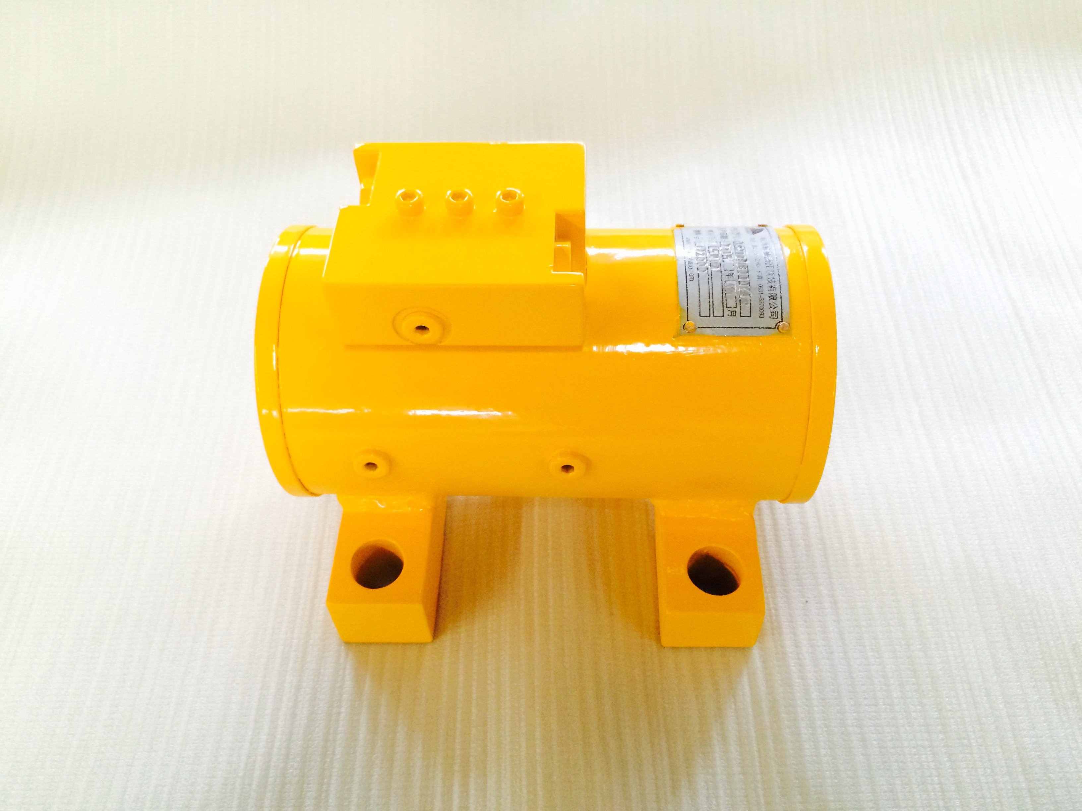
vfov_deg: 48.2
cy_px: 406
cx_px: 541
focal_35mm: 29
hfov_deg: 61.7
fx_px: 906
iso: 250
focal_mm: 4.15
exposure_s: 1/20
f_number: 2.2
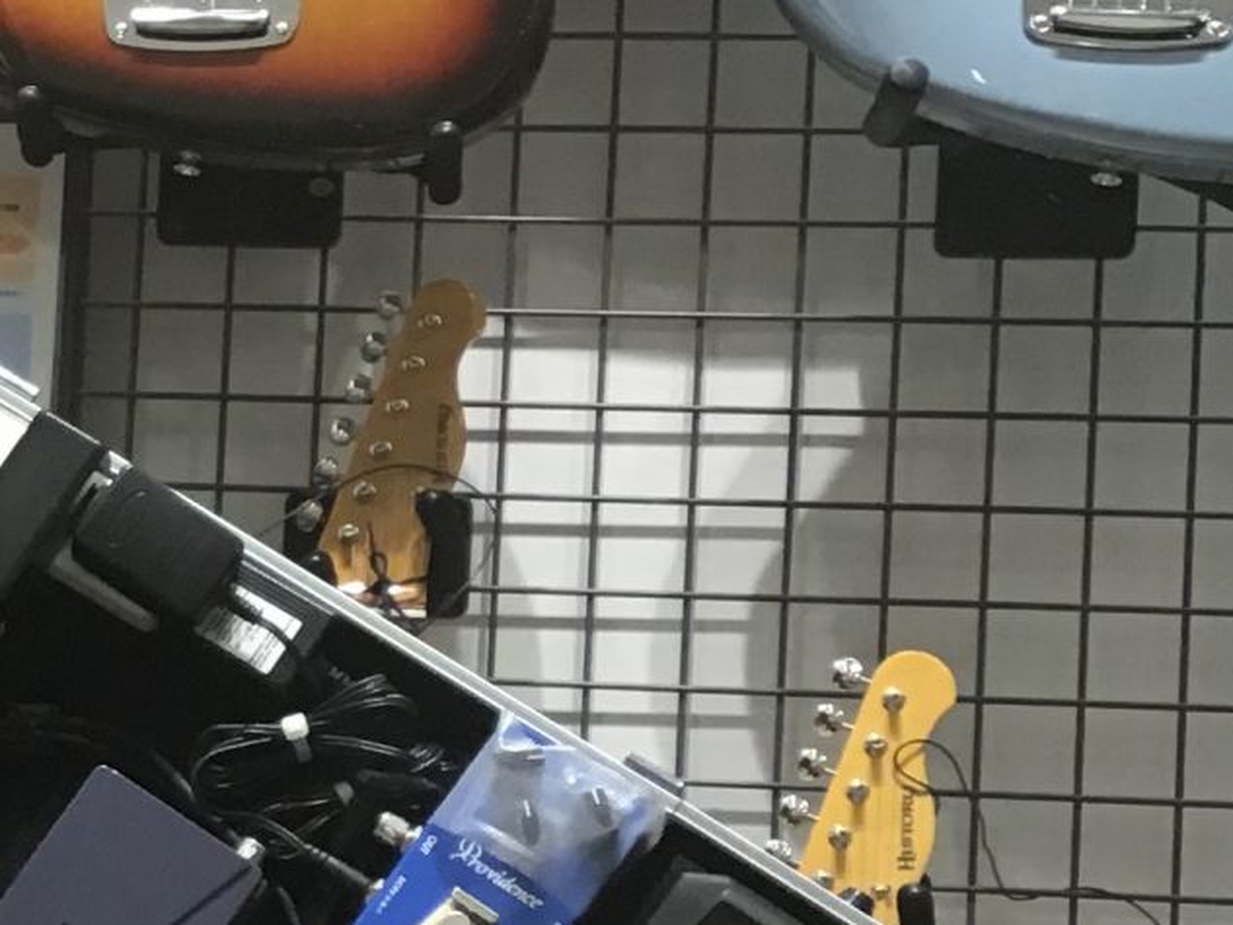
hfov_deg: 18.8
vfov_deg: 15.2
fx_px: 3349
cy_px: 1074
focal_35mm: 94
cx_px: -530
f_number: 2.4
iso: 40
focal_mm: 3.3
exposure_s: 1/30
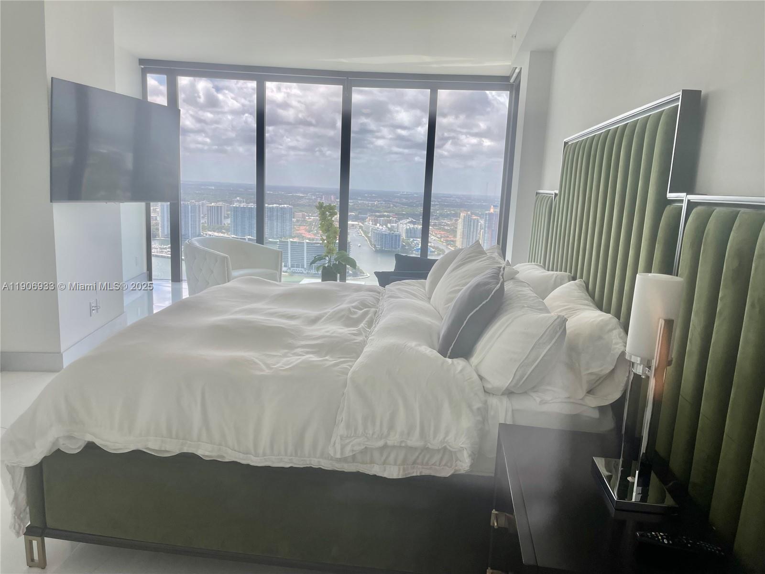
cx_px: 382
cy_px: 287
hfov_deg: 67.3
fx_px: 575
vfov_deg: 53.1
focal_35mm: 26
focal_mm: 5.1
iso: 32
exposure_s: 1/377
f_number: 1.6
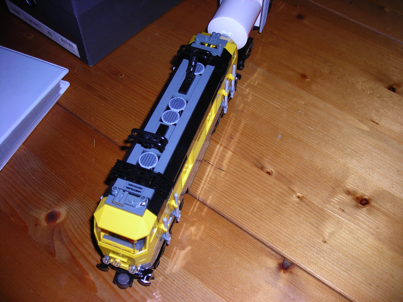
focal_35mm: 38
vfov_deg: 37.7
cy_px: 151
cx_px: 202
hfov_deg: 49.0
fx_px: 442
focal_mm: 6.3
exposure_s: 1/60.1
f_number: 6.4
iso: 50
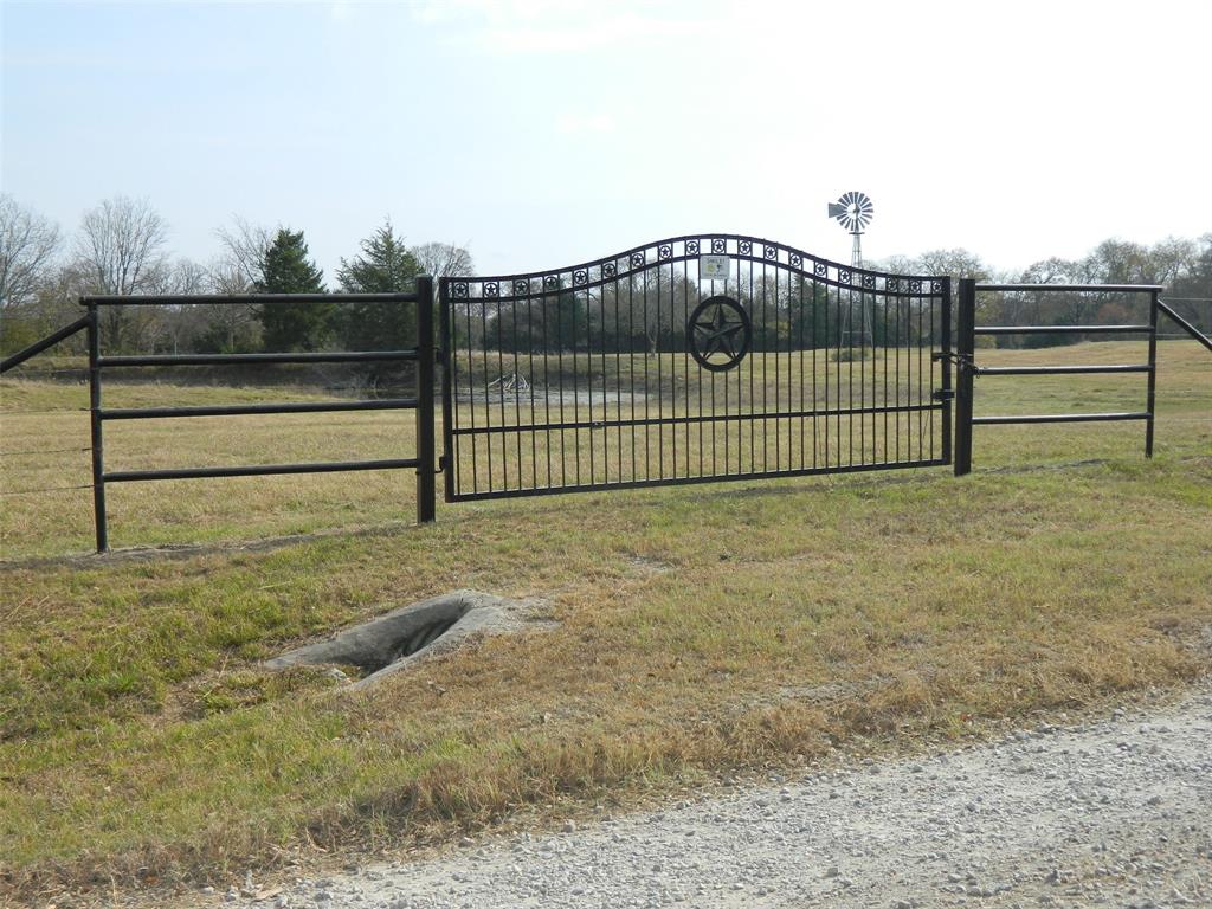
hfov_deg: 40.4
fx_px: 1646
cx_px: 606
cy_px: 454
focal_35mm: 47
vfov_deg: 30.9
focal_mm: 8.4
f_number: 3.6
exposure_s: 1/800
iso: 110
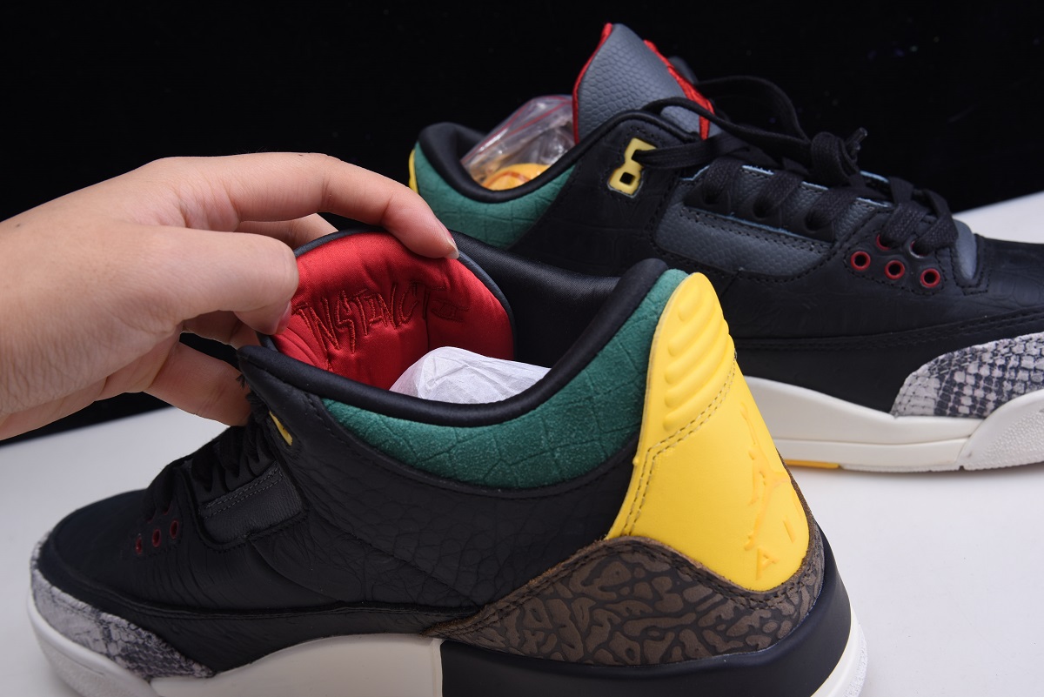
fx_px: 1392
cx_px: 522
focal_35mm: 48
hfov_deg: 41.1
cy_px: 348
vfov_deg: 28.1
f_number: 11
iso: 100
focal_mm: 48
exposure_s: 1/125
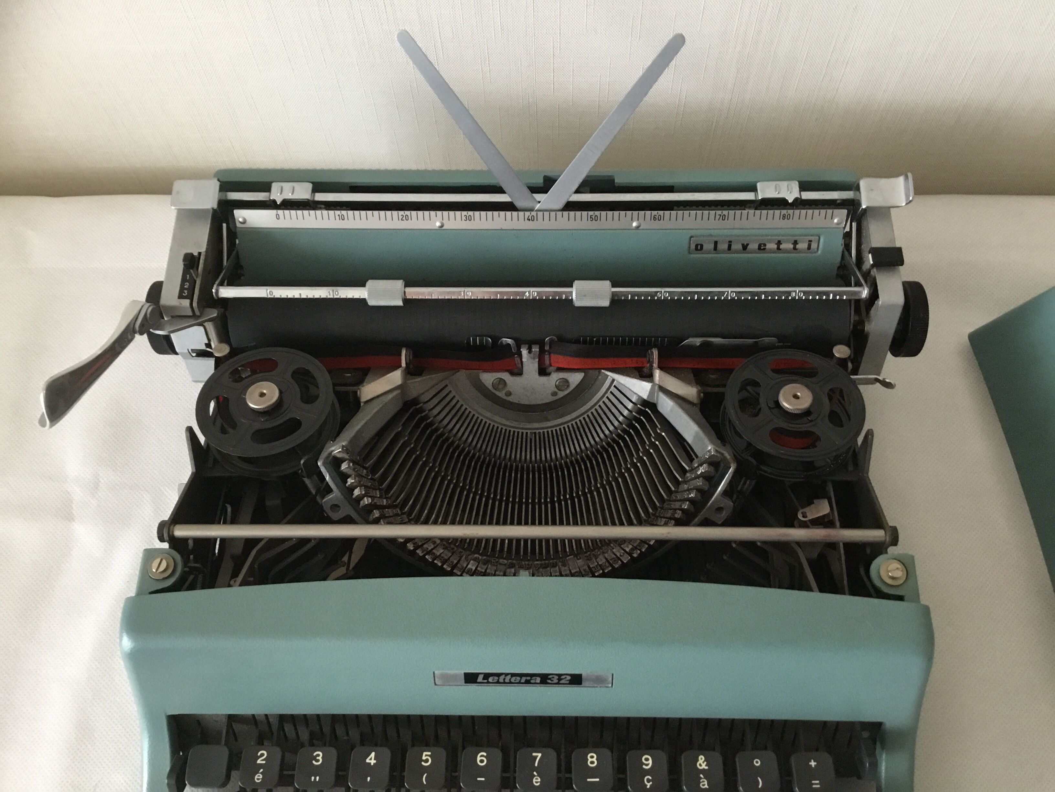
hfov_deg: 58.4
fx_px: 945
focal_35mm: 31
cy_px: 396
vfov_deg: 45.4
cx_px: 528
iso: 200
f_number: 2.4
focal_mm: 3.3
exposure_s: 1/20
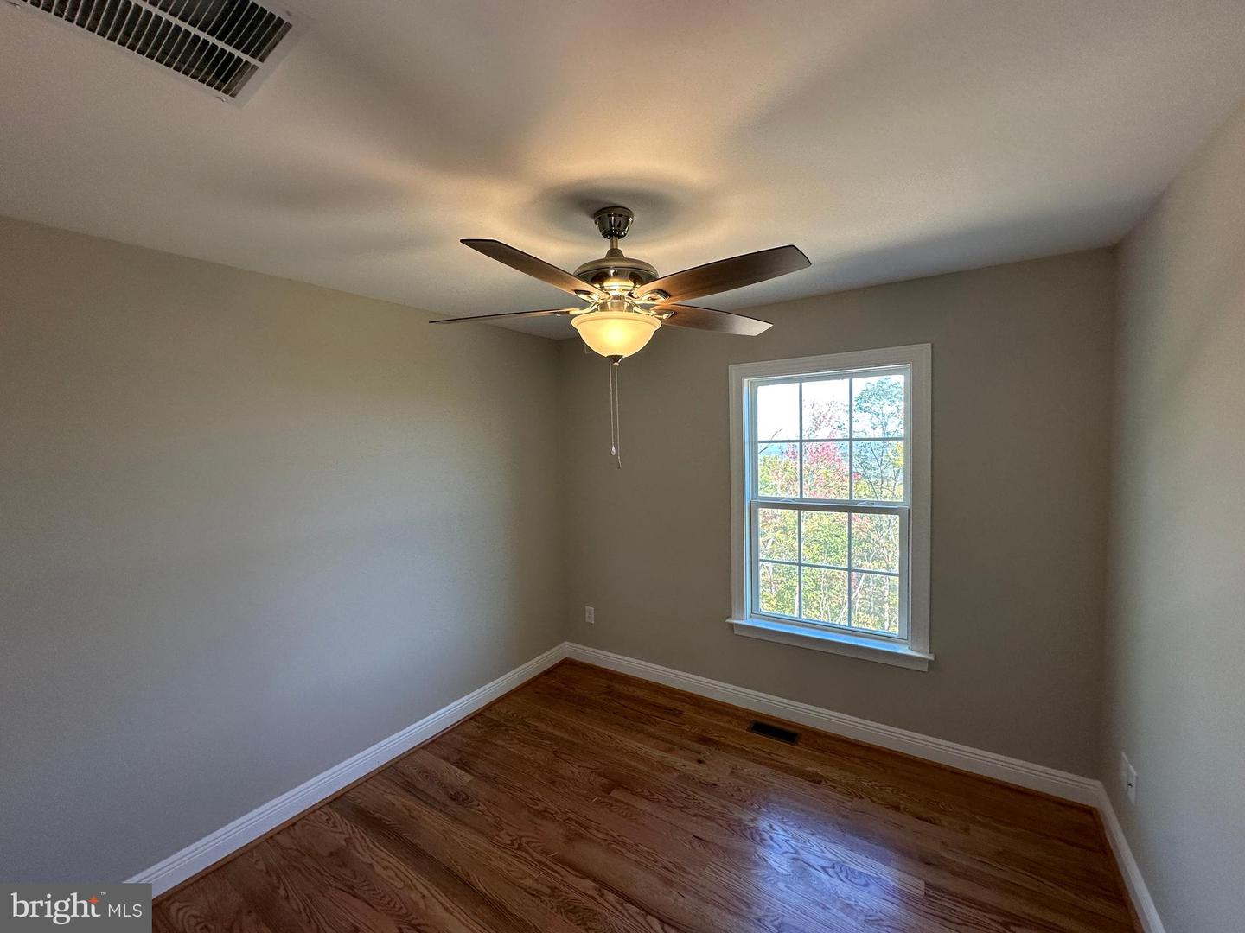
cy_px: 466
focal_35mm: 14
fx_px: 504
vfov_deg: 85.7
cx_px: 622
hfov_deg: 102.1
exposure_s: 1/120
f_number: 2.2
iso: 100
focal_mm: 2.22
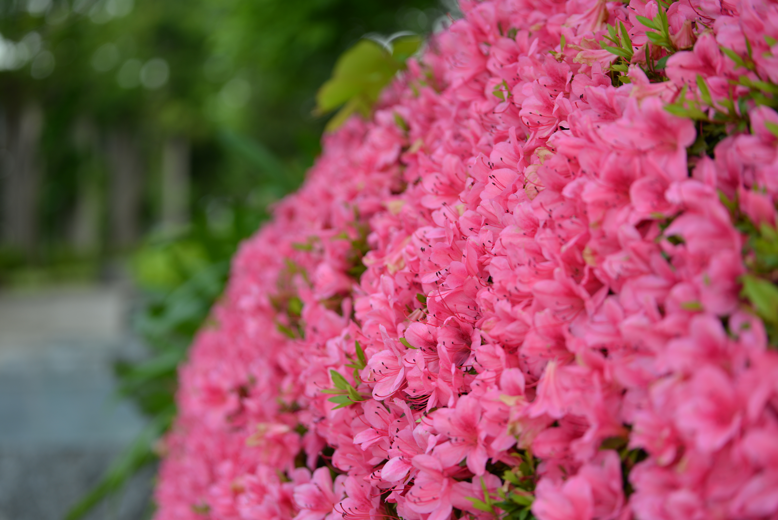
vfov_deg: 19.5
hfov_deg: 28.8
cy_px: 260
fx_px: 1513
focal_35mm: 70
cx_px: 389
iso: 100
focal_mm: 70
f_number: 4
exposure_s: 1/200
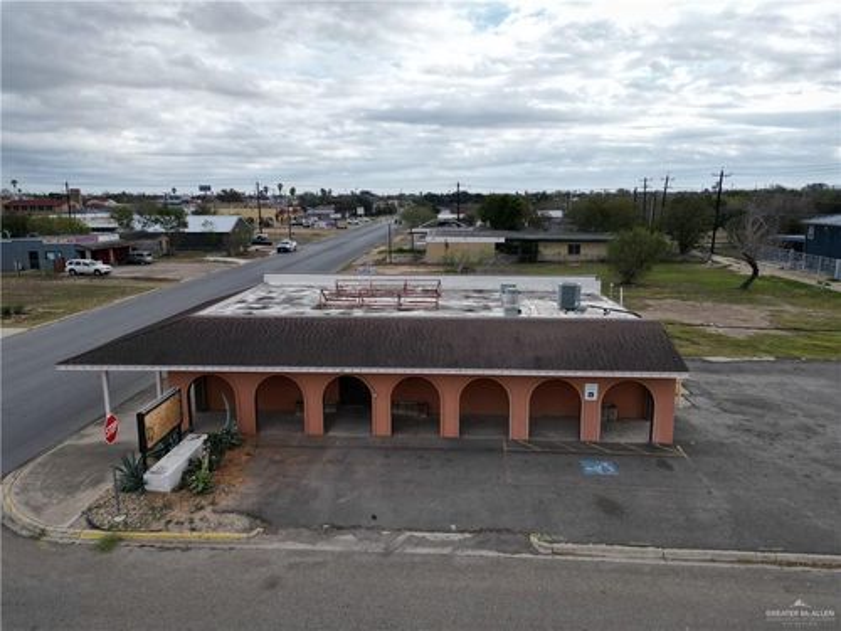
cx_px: 420
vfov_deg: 56.8
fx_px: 583
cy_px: 316
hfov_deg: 71.6
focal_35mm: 24
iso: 100
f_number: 1.7
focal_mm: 6.72
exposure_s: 1/2500
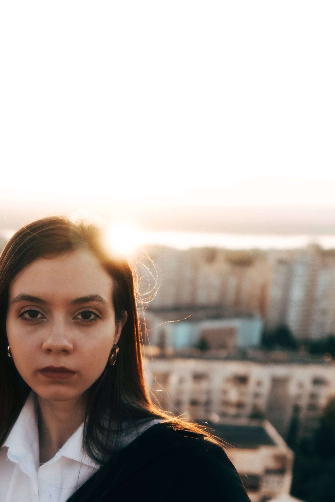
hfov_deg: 31.6
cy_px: 394
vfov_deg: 45.3
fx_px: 572
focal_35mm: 41
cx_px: 58
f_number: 1.4
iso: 80
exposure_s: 1/2400
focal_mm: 16
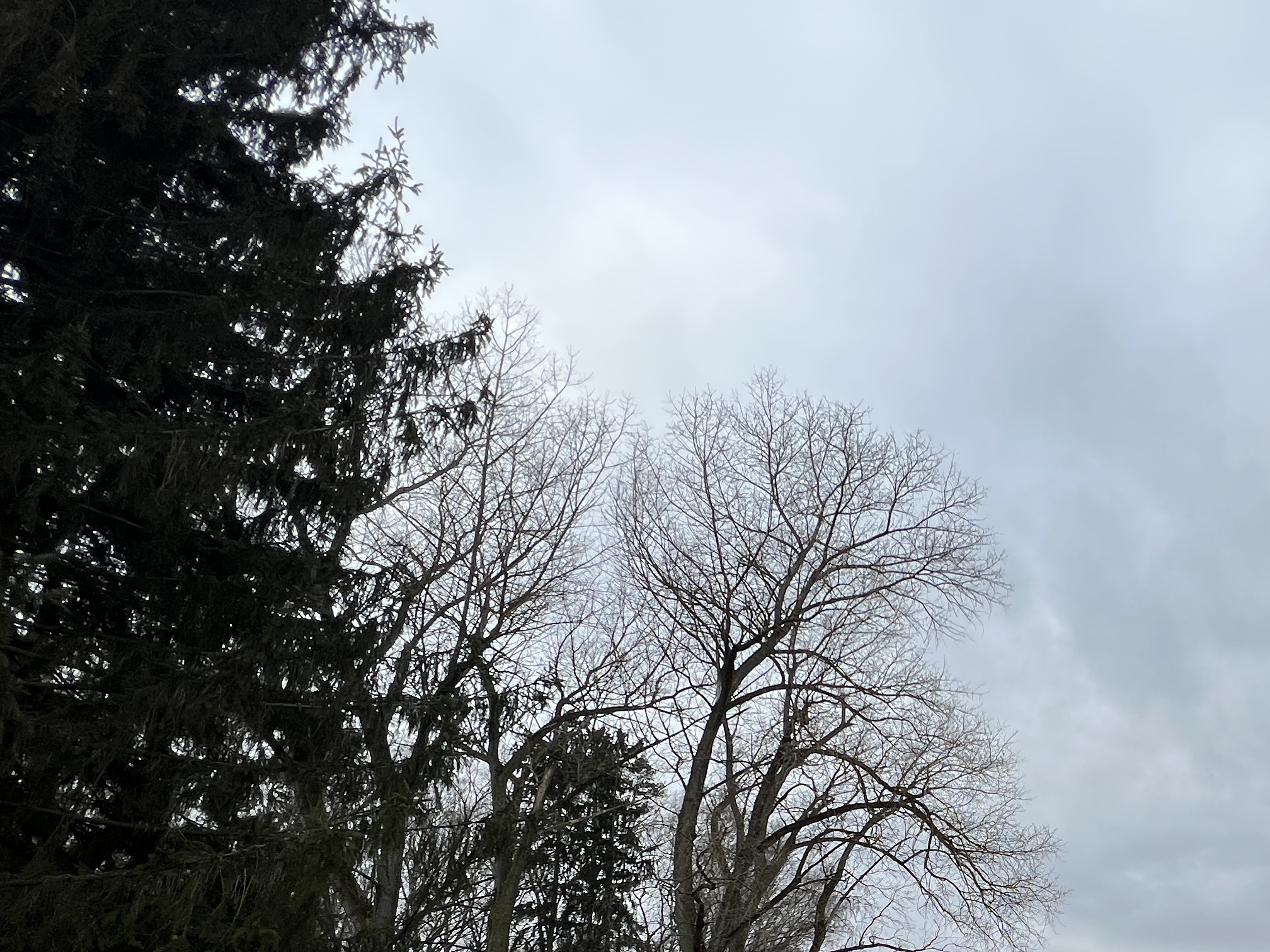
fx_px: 954
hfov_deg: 61.4
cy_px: 924
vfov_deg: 45.8
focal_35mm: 26
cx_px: 1029
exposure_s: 1/1429
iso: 32
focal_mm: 1.57
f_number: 1.8
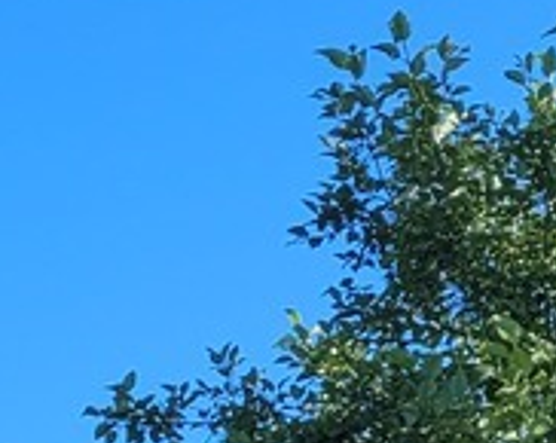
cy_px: 1115
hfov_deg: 9.4
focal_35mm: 201
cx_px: 752
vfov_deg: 7.2
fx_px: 3302
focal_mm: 5.4
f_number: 1.8
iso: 40
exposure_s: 1/934
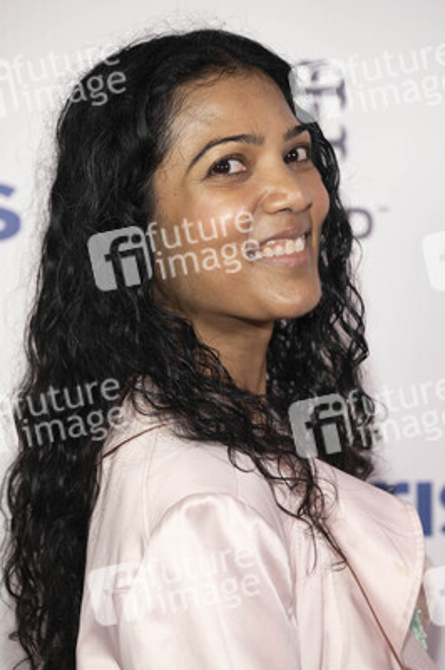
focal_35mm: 115
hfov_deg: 11.9
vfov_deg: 17.8
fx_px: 2136
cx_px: 222
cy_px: 335
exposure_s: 1/200
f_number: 5
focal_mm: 115
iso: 800
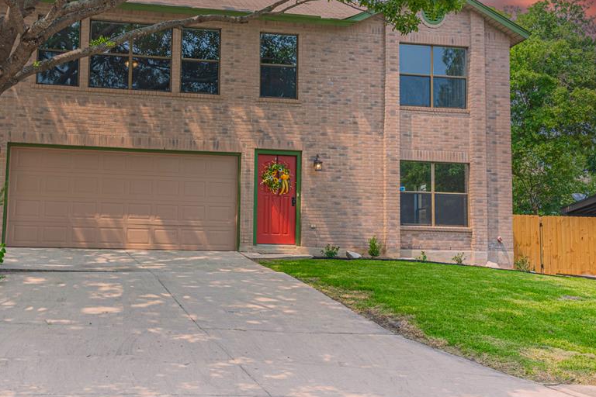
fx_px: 728
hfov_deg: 44.4
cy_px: 173
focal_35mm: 44
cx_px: 259
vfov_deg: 30.5
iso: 800
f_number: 8
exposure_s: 1/3200
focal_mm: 33
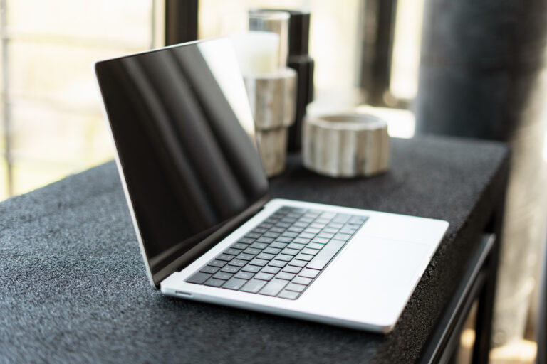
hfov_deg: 39.6
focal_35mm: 50
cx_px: 274
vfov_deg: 27.0
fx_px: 760
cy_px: 182
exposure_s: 1/500
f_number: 2
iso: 250
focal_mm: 50
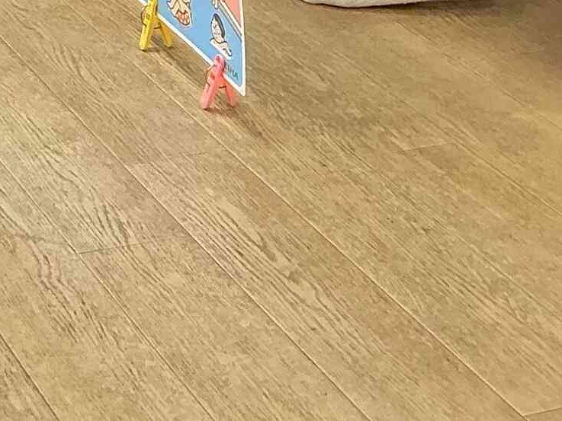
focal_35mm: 118
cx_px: -185
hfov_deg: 15.8
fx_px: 1916
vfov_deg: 11.8
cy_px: -278
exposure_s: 1/122
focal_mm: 3
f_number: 1.8
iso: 32
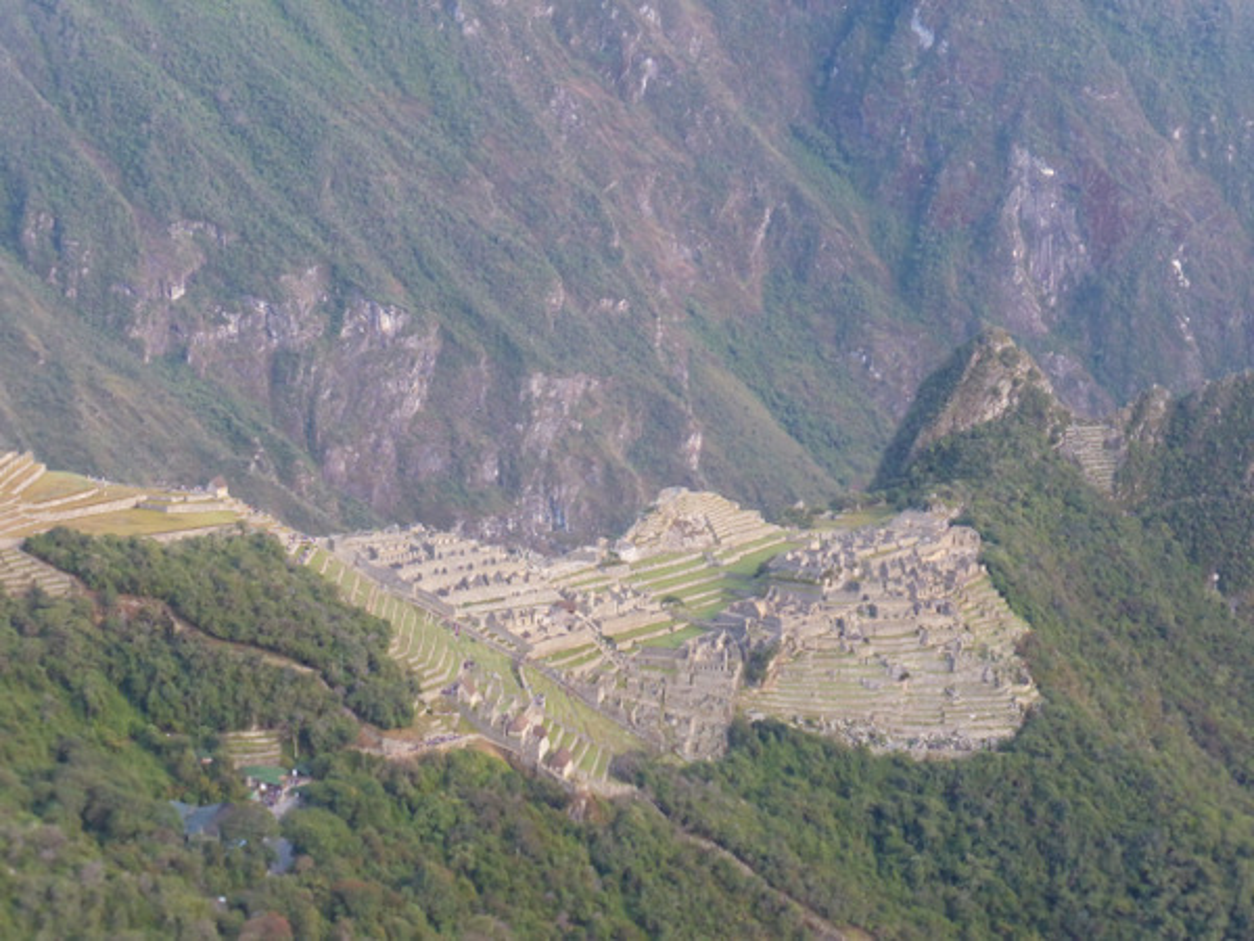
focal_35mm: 104
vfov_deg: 14.2
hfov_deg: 18.9
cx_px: 627
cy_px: 470
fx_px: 3768
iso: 400
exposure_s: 1/50
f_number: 5.3
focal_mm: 17.1
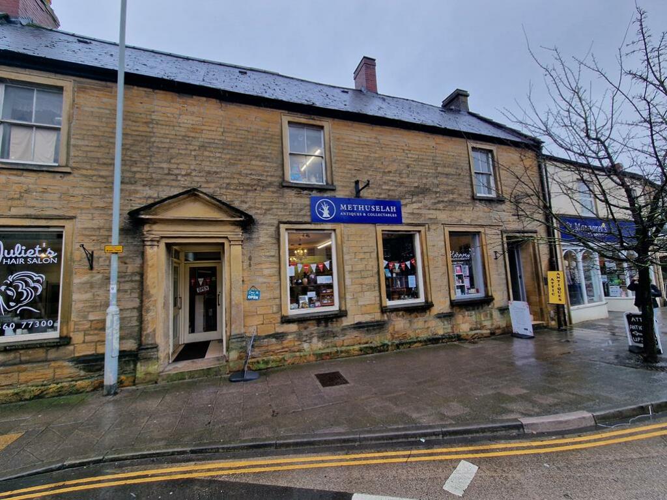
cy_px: 250
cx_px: 334
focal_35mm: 13
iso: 50
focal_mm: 2.2
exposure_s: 1/293
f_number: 2.2
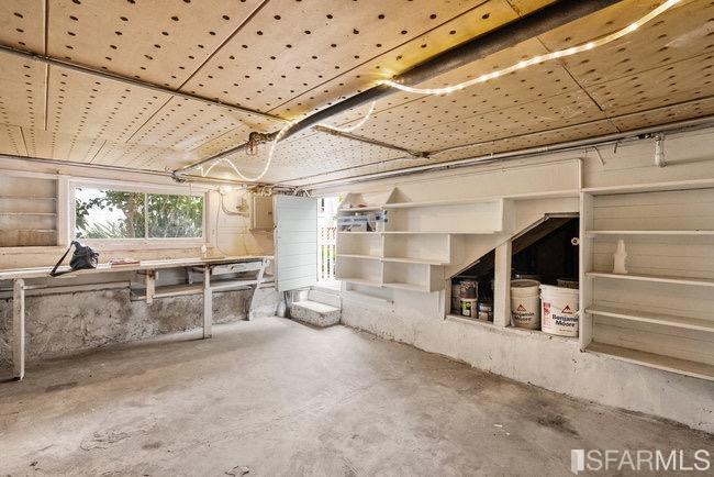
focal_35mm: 16
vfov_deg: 73.8
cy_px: 238
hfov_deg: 96.7
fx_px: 317
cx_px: 357
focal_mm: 16
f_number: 9
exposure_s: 1/13
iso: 3200
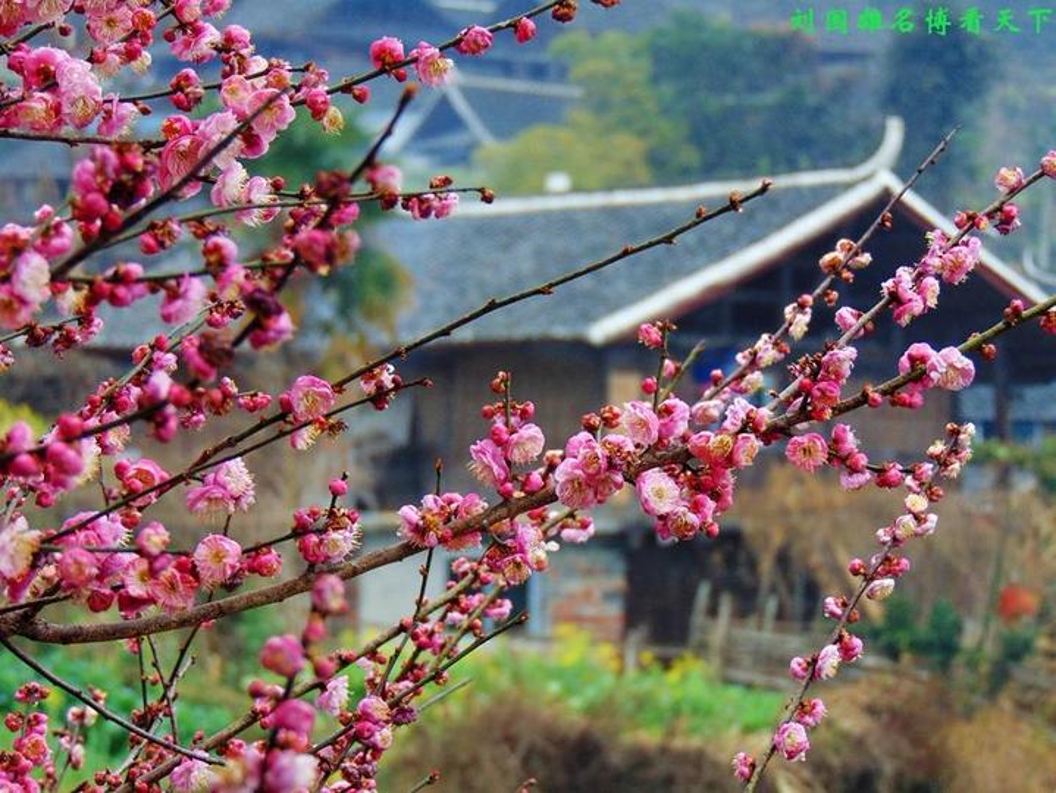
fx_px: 5006
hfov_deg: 12.0
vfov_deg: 9.1
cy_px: 396
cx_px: 528
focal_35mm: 164
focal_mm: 29.5
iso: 100
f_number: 4
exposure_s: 1/125
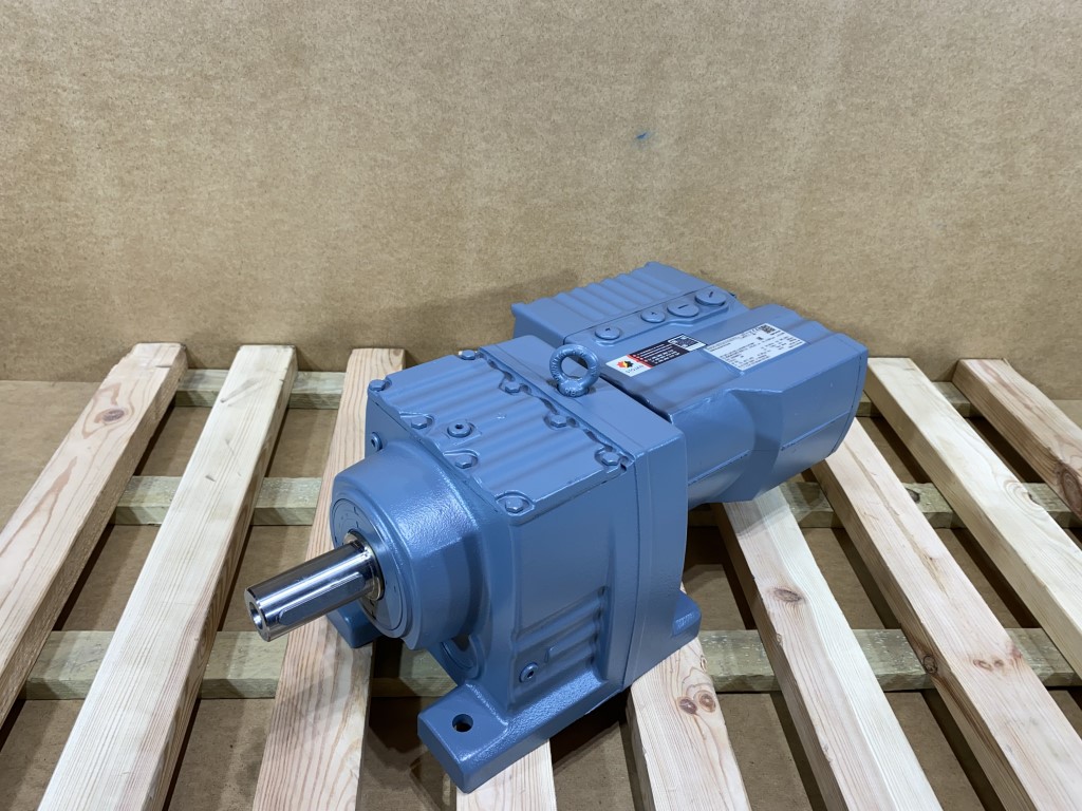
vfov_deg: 53.1
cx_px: 541
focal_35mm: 26
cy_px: 406
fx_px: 813
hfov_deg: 67.3
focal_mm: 4.25
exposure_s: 1/116
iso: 32
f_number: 1.8
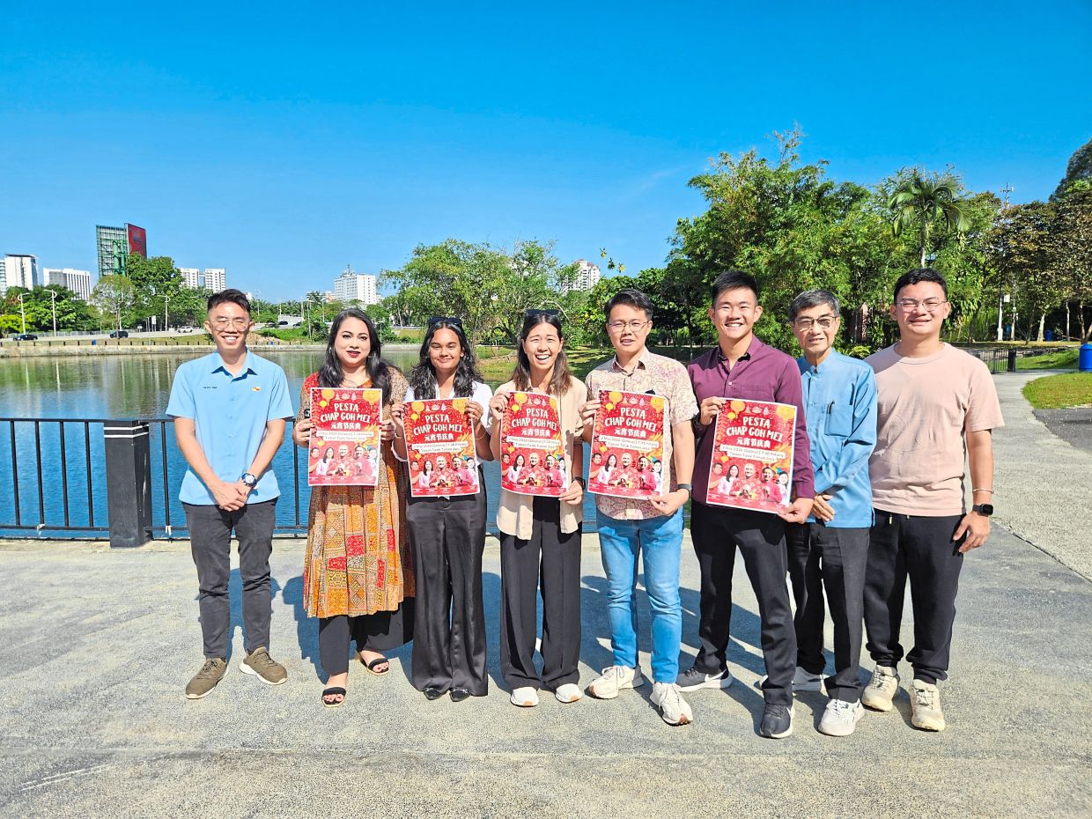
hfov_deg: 73.9
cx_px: 546
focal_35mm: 23
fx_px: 726
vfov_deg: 58.9
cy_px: 410
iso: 25
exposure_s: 1/1332
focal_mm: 5.4
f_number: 1.8
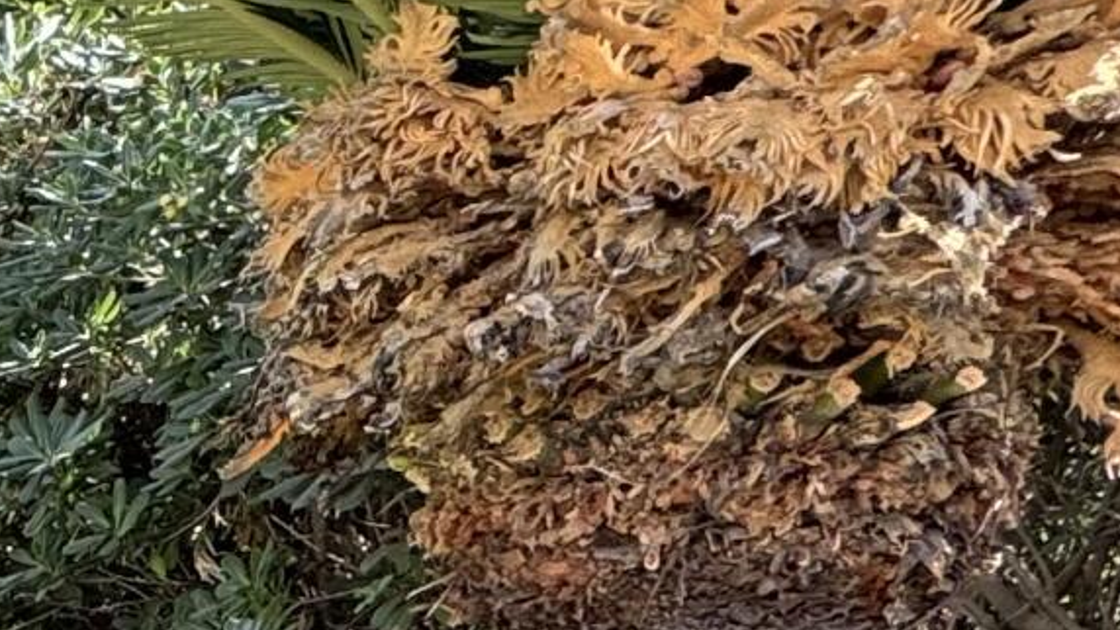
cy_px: 1148
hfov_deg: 18.2
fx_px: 2376
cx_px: -1104
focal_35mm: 80
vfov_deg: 13.5
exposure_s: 1/214
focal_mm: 2.22
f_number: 2.2
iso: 40
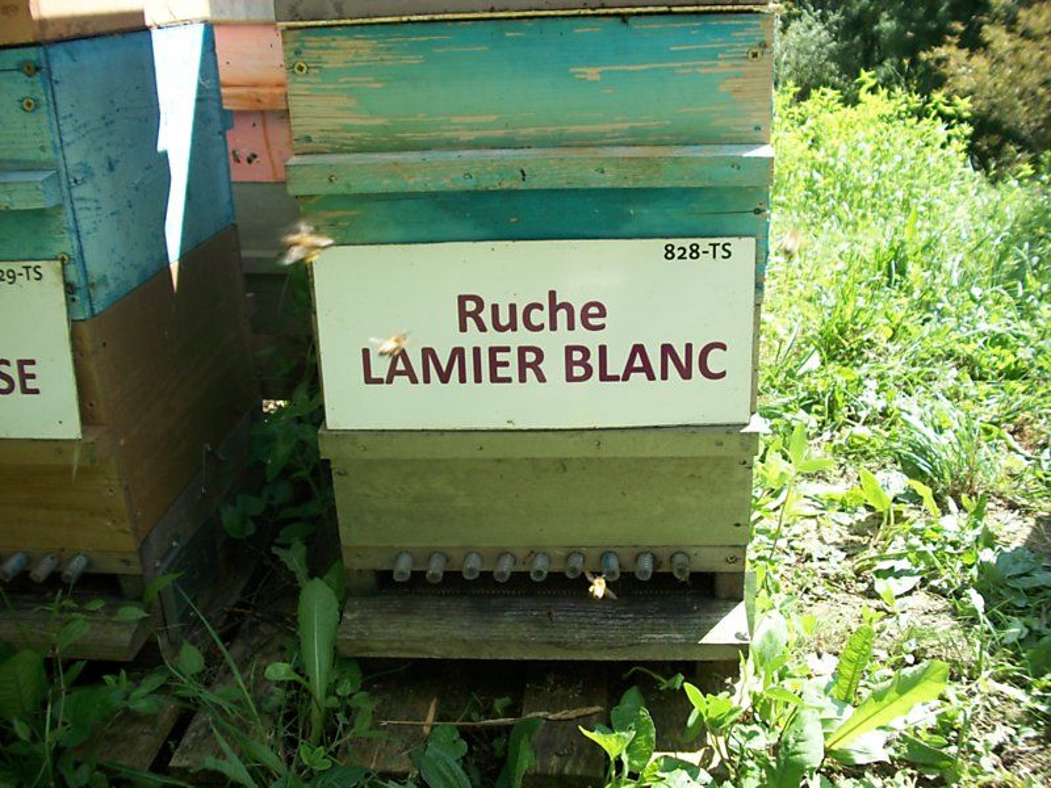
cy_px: 394
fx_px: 972
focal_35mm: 32
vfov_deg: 44.2
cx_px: 526
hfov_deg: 56.8
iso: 80
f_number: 2.9
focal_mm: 5.7
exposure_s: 1/320
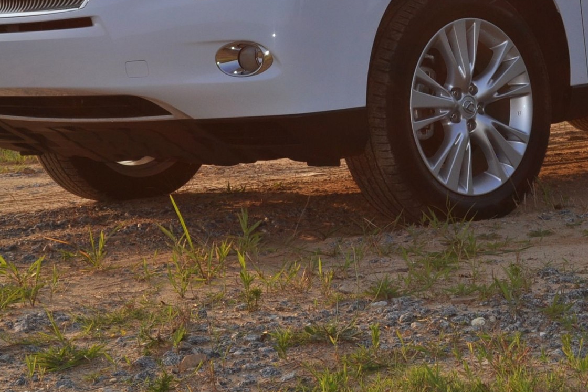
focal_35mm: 107
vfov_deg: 12.6
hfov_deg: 18.9
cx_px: 479
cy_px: -17
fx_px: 1748
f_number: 11
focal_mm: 32
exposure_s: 1/200
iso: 200
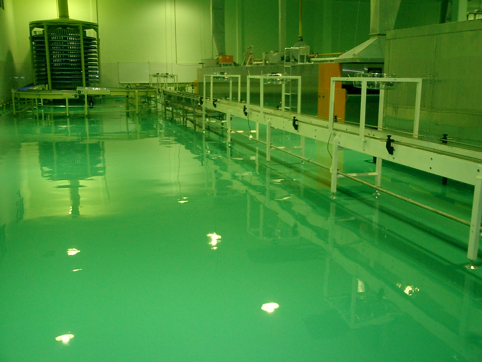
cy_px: 181
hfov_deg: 51.4
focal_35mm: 36
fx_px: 501
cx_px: 241
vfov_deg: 39.7
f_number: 3.2
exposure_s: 1/30
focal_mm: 7.5
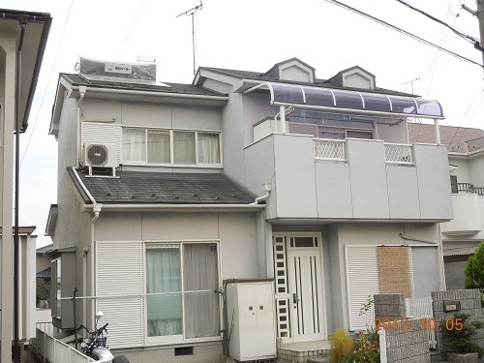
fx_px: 601
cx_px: 242
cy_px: 182
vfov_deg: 33.6
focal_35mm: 43
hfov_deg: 43.9
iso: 100
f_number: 3.9
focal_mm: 7.8
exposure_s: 1/250
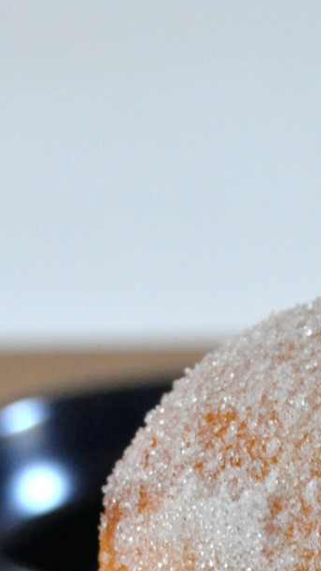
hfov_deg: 5.1
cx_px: 338
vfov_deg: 8.9
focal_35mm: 238
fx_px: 3605
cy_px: 697
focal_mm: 46
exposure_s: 1/25
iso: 1600
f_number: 5.3
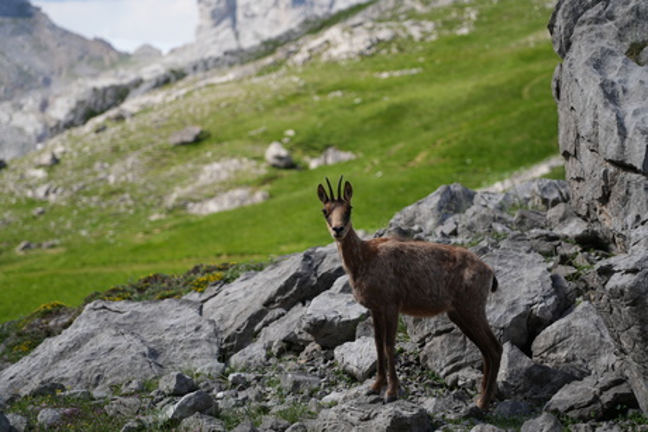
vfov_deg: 13.1
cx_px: 324
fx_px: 1890
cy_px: 216
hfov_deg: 19.5
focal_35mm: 105
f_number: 4
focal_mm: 105
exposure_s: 1/640
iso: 100
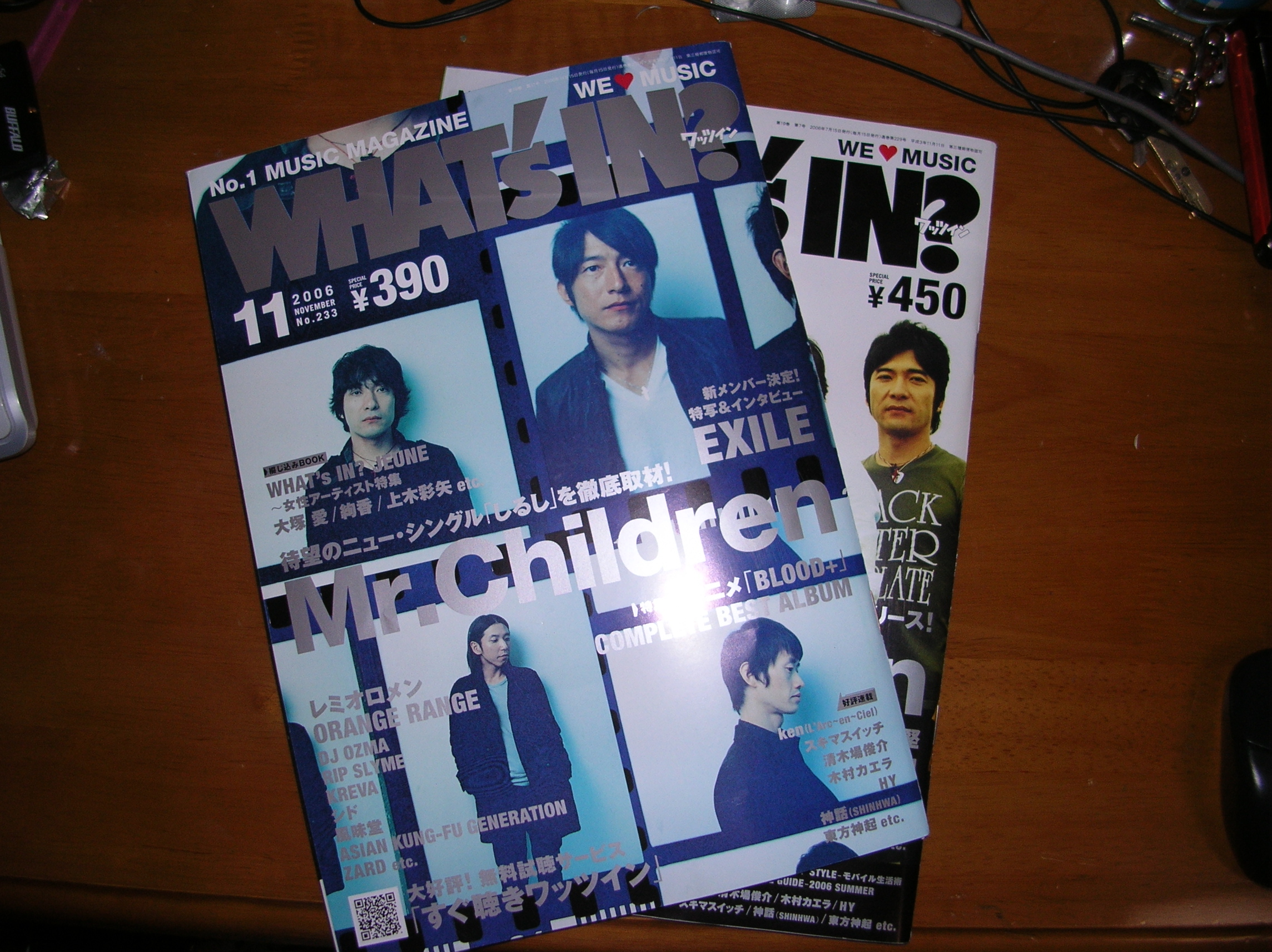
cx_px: 636
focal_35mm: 35
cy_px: 476
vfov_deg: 40.6
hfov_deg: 52.7
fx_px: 1285
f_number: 2.8
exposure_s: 1/60.1
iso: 50
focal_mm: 5.8
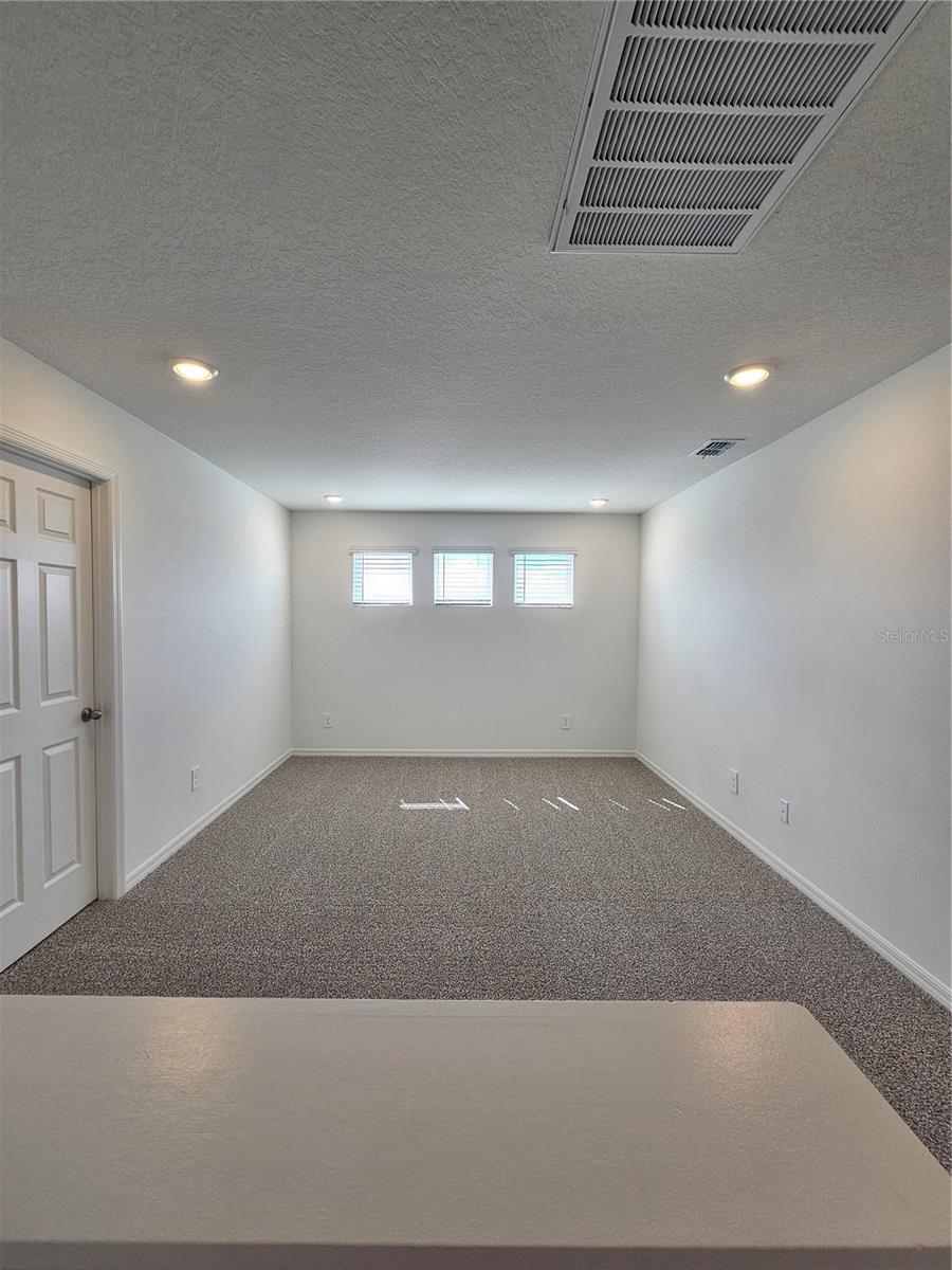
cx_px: 476
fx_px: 477
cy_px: 635
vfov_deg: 106.2
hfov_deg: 89.9
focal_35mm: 13
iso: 80
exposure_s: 1/120
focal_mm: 2.2
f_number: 2.2
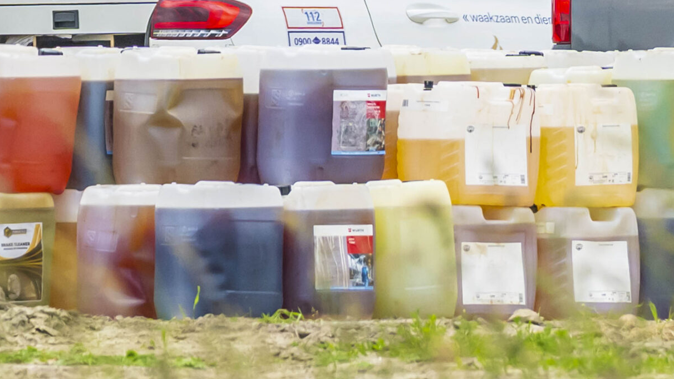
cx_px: 617
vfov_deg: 1.2
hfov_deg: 2.2
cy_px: 44
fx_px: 17799
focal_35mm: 996
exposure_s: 1/640
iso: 500
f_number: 6.3
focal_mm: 300
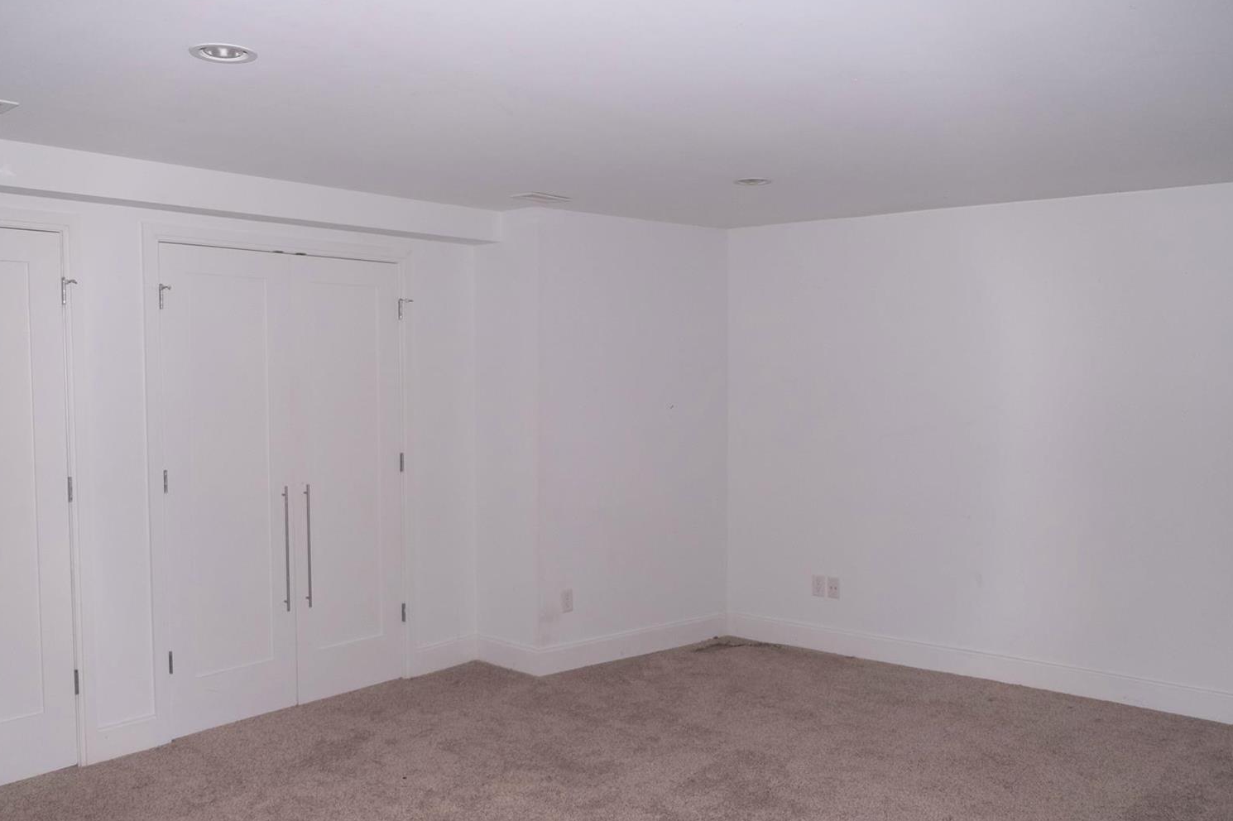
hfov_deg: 63.6
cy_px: 433
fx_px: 993
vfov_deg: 44.9
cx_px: 586
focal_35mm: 29
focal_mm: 18
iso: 1600
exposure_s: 1/60
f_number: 2.8
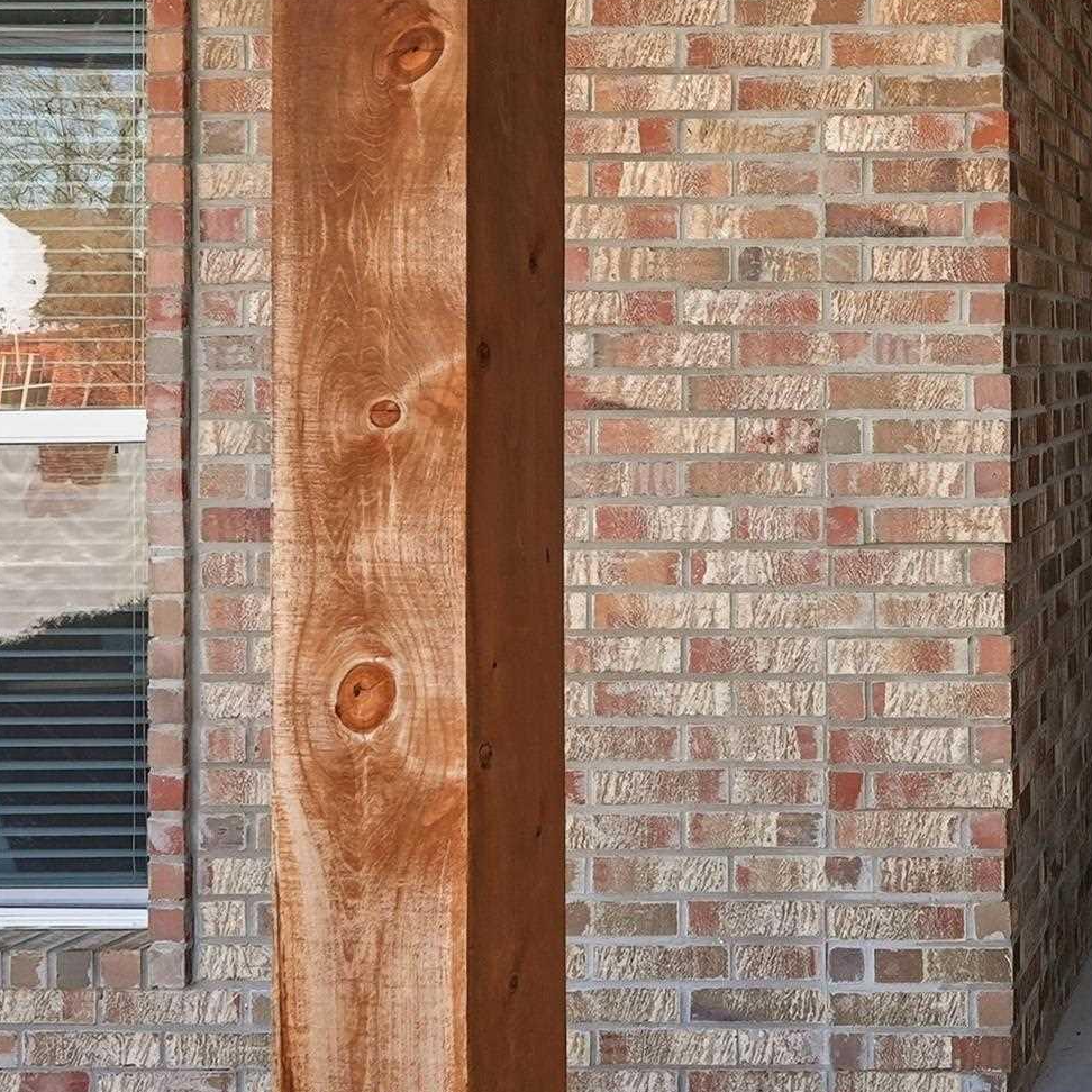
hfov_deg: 32.4
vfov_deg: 39.6
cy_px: 374
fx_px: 1499
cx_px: 1337
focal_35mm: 42
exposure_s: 1/250
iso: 250
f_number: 9
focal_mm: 16
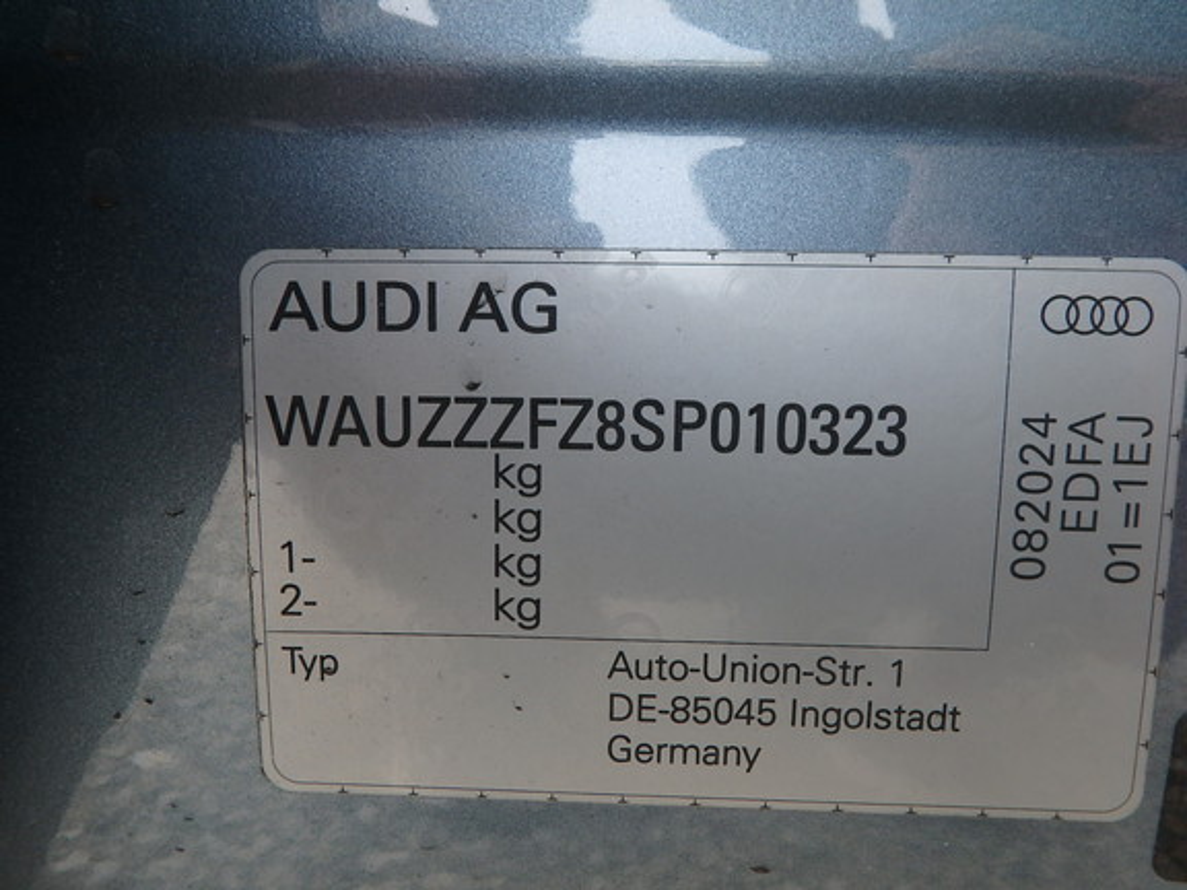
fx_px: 857
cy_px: 445
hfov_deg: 69.4
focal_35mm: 25
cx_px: 594
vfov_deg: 54.9
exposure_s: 1/80
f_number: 4.1
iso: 125
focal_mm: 4.5
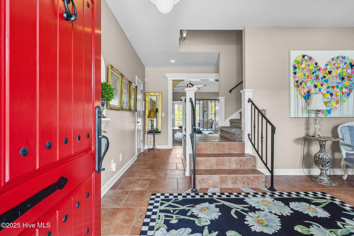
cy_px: 118
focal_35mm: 16
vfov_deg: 73.7
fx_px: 157
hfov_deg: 96.7
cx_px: 177
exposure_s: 1/40
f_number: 8
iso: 500
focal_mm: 16
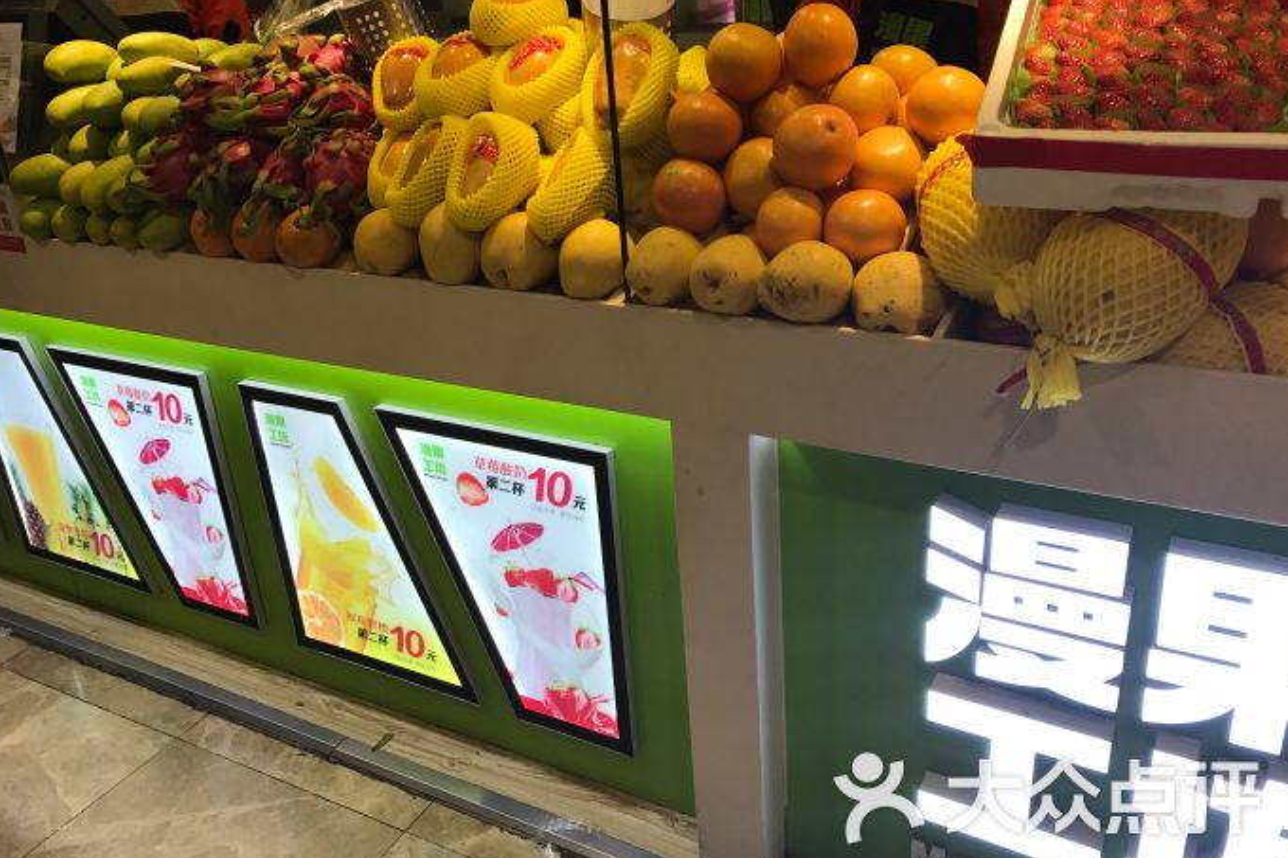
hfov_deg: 61.9
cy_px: 399
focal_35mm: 30
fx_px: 1073
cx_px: 646
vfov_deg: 43.6
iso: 40
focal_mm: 3.99
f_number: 1.8
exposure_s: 1/100
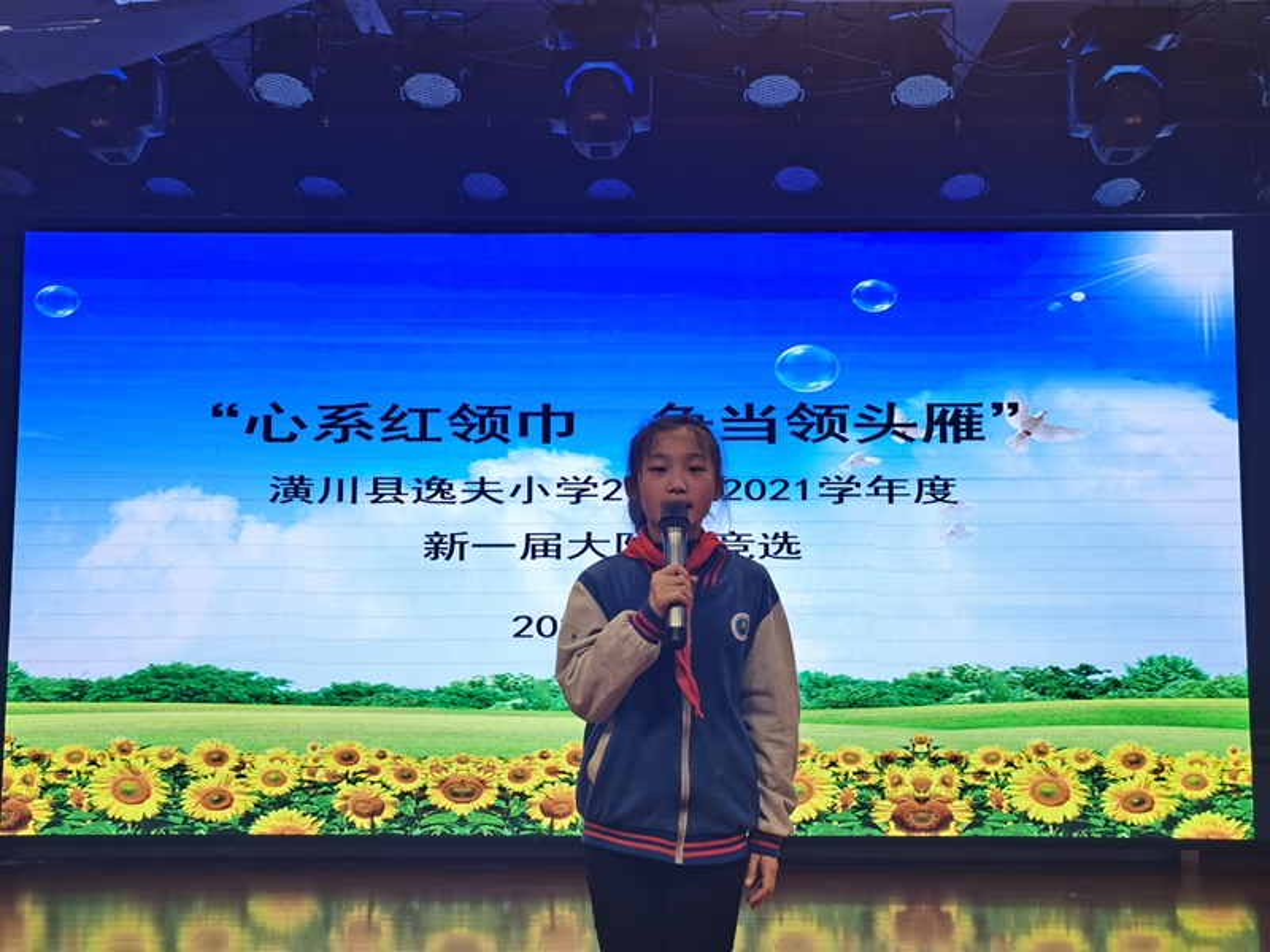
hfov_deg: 44.8
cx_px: 635
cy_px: 476
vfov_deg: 34.3
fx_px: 1541
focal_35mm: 42
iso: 50
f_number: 1.6
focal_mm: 5.56
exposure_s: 1/120
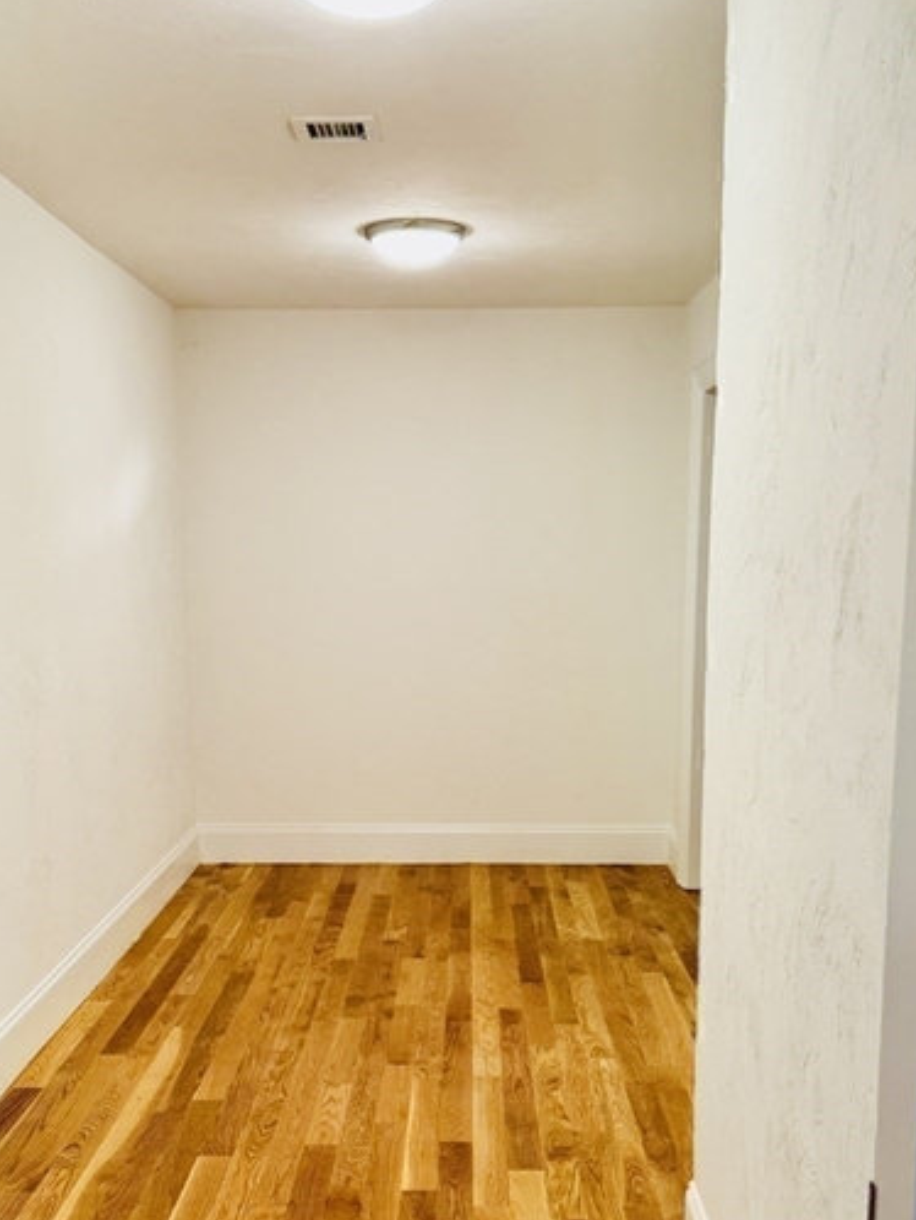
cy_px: 769
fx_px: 1304
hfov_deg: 38.7
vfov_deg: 49.6
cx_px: 451
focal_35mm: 37
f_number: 1.78
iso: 125
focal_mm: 6.76
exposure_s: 1/120
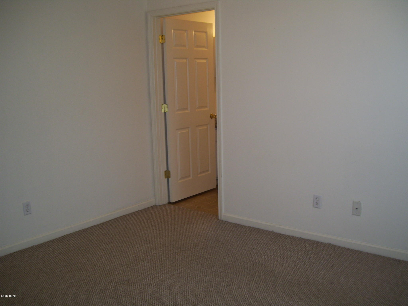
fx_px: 424
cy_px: 153
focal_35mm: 36
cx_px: 204
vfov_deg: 39.7
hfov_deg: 51.4
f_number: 2.7
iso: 80
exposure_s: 1/60
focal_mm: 6
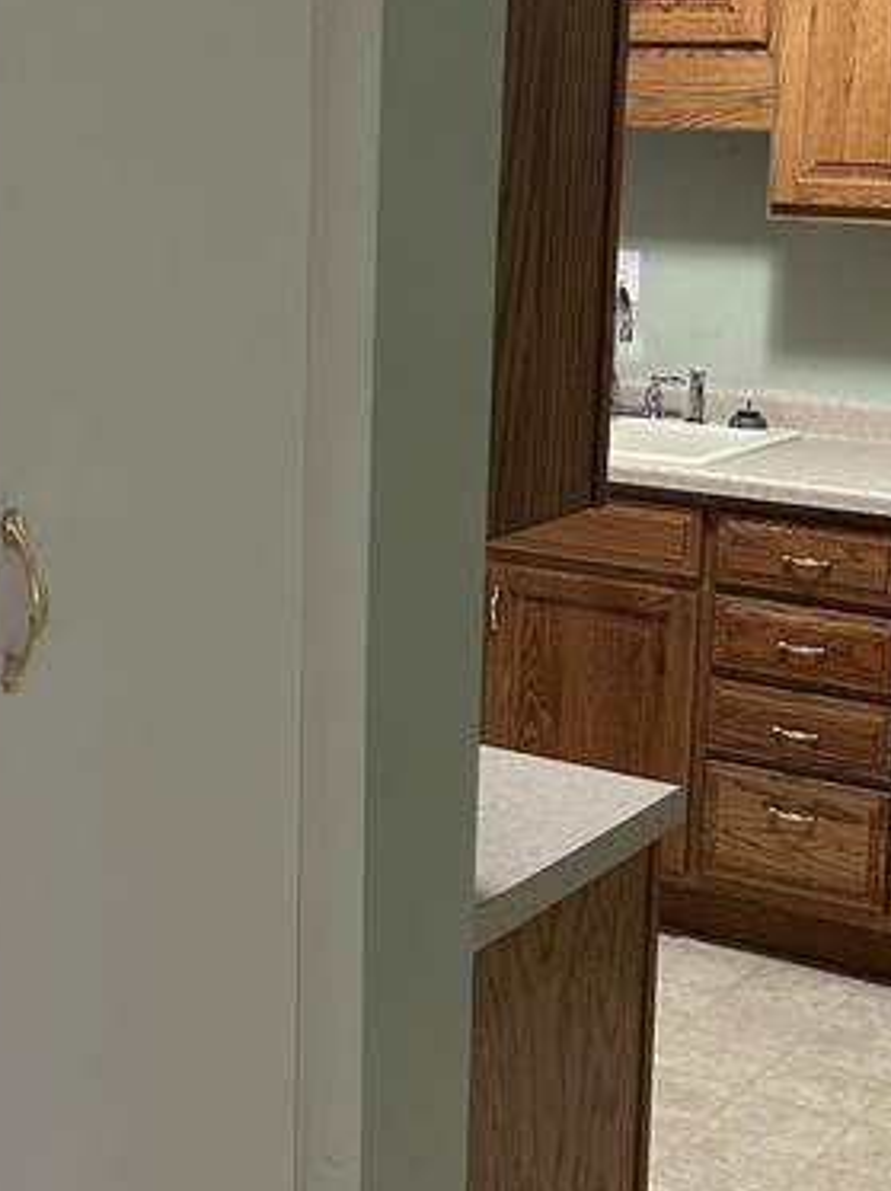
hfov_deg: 21.6
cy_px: 441
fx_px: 2303
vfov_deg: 28.9
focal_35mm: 67
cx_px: 179
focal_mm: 5.7
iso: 200
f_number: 1.5
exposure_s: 1/60
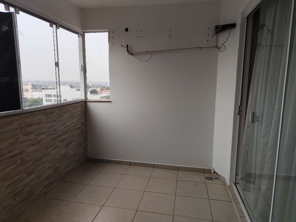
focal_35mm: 23
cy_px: 111
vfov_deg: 58.9
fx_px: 197
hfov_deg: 73.9
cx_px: 148
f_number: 1.65
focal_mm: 6.19
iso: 50
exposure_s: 1/315
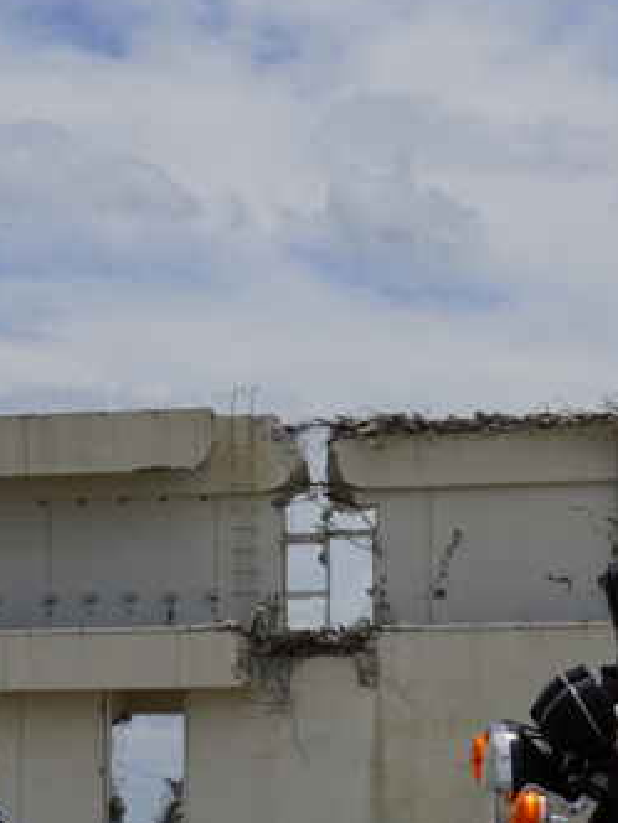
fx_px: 2976
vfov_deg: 15.8
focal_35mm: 125
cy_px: 501
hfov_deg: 11.8
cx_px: 197
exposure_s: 1/500
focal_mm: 36
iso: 100
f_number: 13
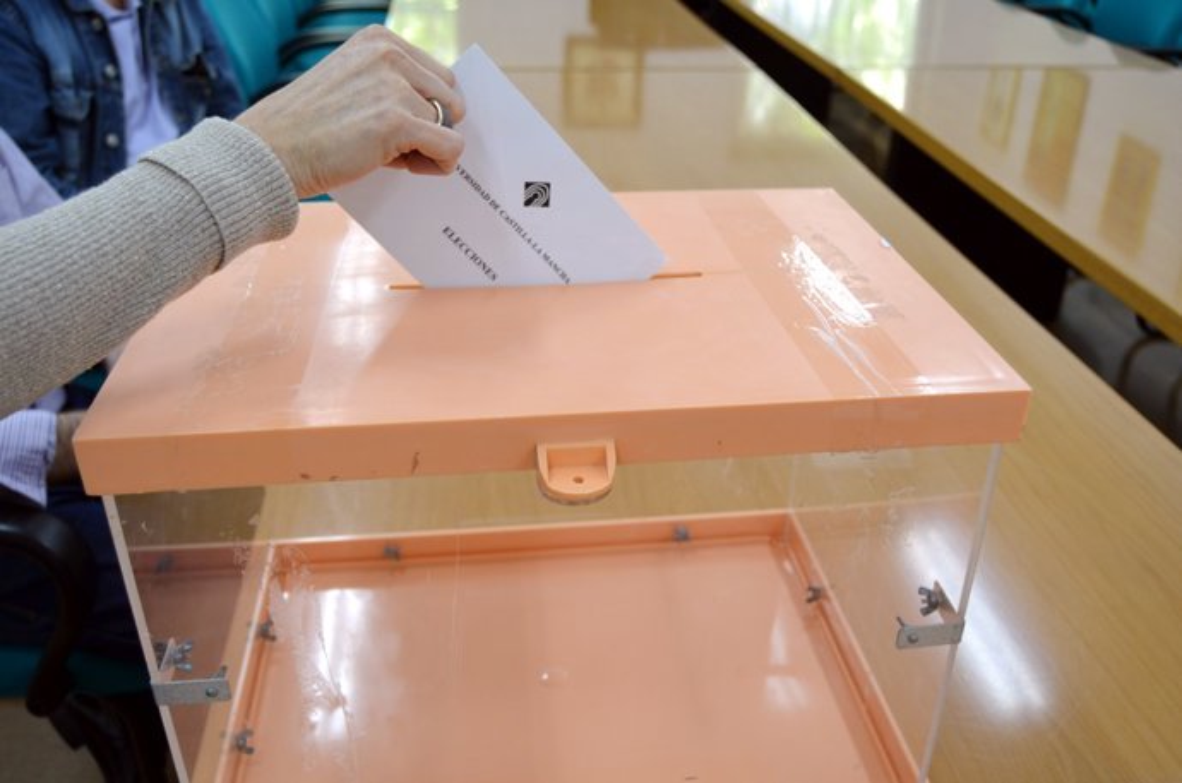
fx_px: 1081
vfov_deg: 39.8
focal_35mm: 33
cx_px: 591
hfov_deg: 57.3
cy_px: 392
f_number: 4
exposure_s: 1/60
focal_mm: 22
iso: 400
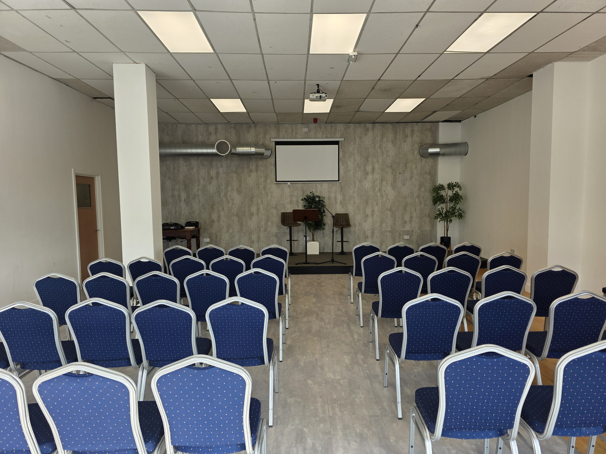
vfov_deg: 58.9
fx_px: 403
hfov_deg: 73.9
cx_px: 303
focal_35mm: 23
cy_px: 227
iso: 50
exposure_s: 1/359
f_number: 1.7
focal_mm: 6.3
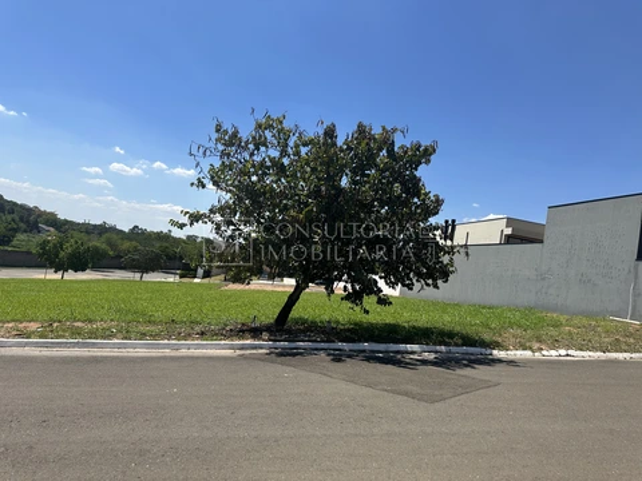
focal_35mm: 24
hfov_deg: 71.6
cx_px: 321
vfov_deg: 56.8
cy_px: 240
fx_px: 445
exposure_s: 1/5000
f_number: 1.78
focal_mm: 6.86
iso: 80
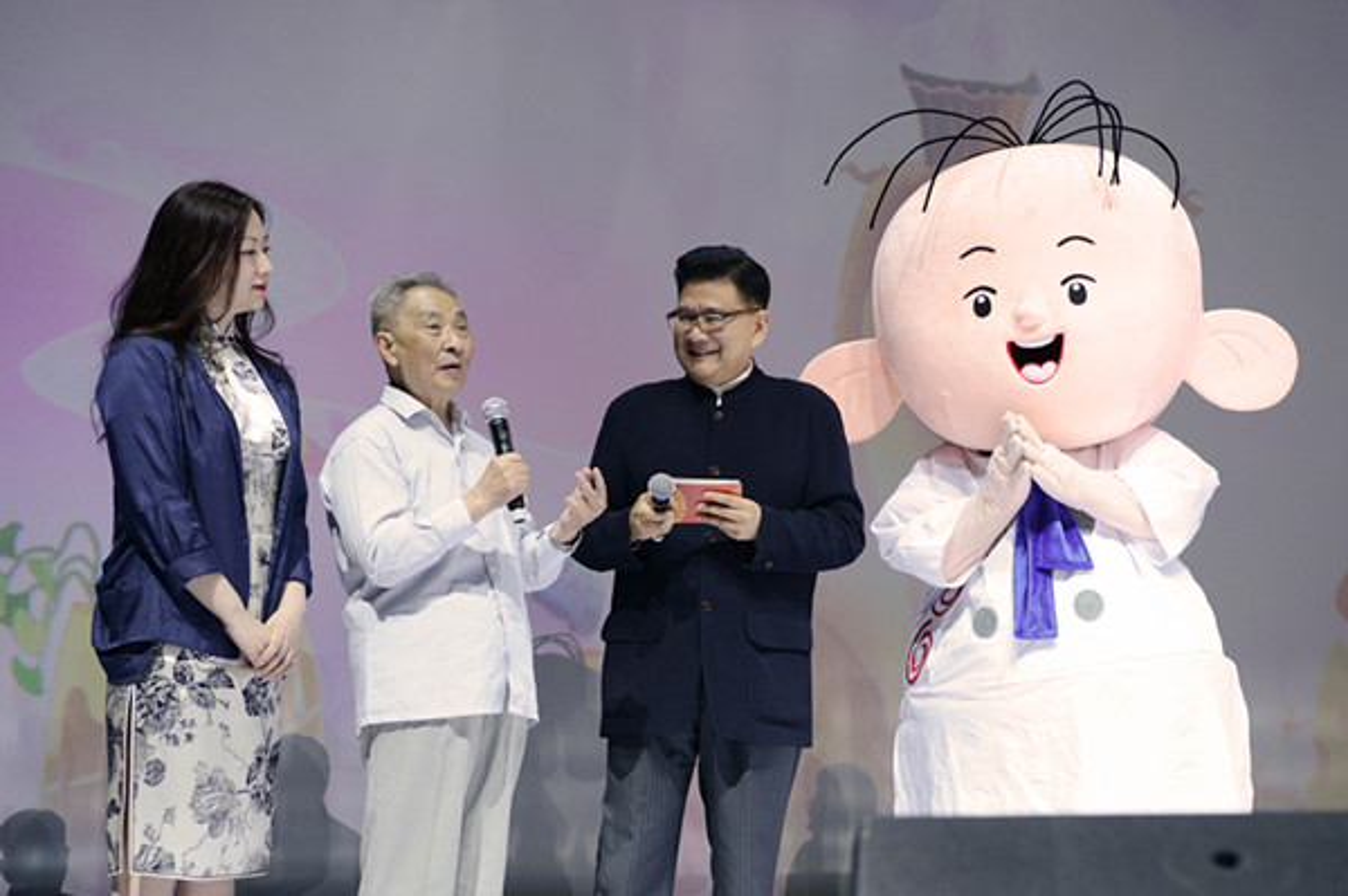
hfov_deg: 32.4
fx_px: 2320
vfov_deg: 21.9
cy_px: 448
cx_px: 674
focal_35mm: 62
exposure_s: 1/125
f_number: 5
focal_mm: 62
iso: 1000
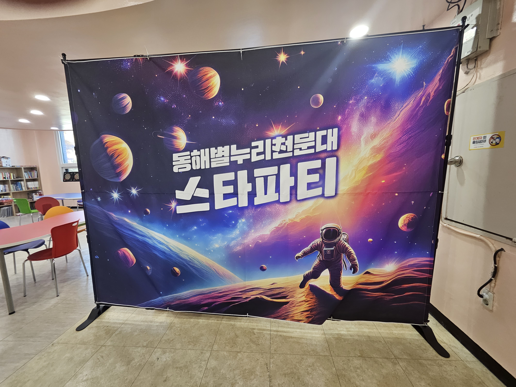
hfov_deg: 106.2
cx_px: 258
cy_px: 194
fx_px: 194
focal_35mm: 13
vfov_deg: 89.9
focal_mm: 1.7
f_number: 2.2
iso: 100
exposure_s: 1/60
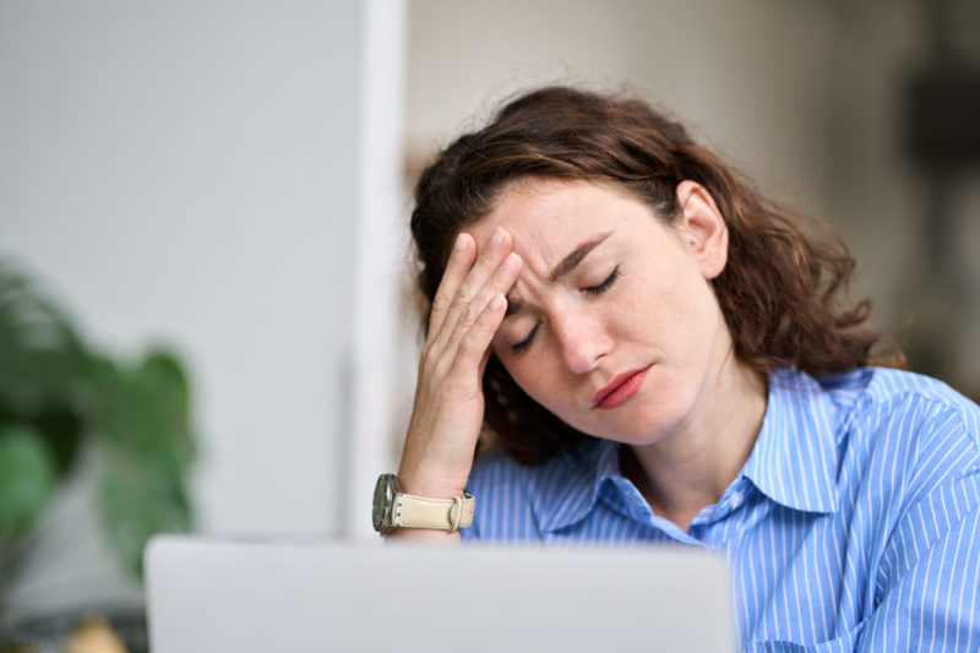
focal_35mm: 85
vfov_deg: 16.1
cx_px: 490
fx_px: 2313
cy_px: 326
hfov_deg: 23.9
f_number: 2.2
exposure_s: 1/320
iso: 800
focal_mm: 85
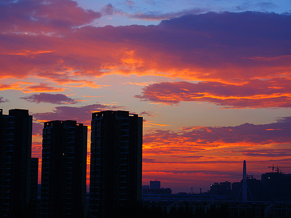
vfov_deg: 18.0
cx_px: 153
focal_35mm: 82
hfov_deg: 23.8
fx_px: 689
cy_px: 110
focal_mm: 50
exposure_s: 1/80
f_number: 5.6
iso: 320
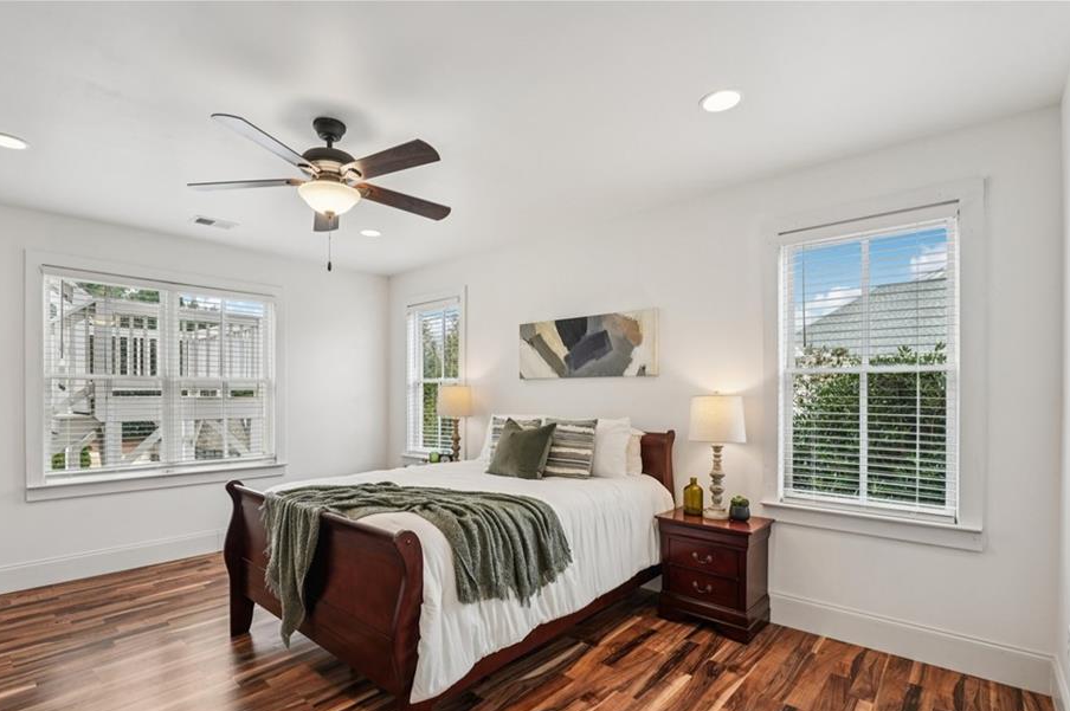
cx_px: 499
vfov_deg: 68.6
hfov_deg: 91.7
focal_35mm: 17
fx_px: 518
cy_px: 402
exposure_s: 1/30
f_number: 8
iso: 320
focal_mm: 15.4
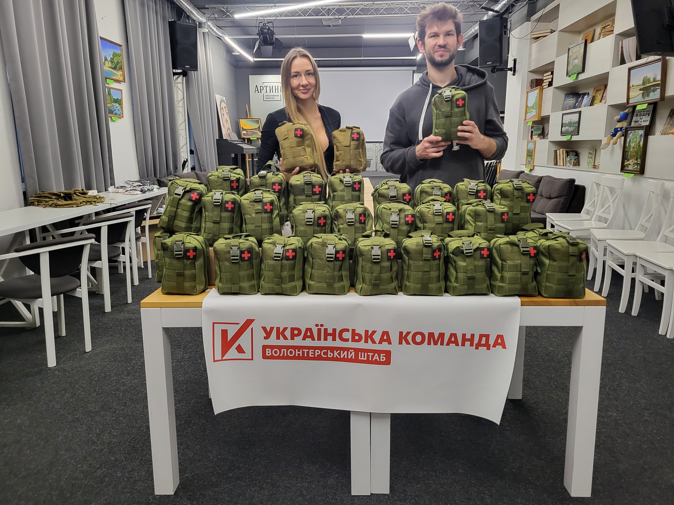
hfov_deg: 67.3
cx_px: 337
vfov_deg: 53.1
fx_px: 506
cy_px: 252
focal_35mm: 26
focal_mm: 5.4
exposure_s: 1/50
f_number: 1.8
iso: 640
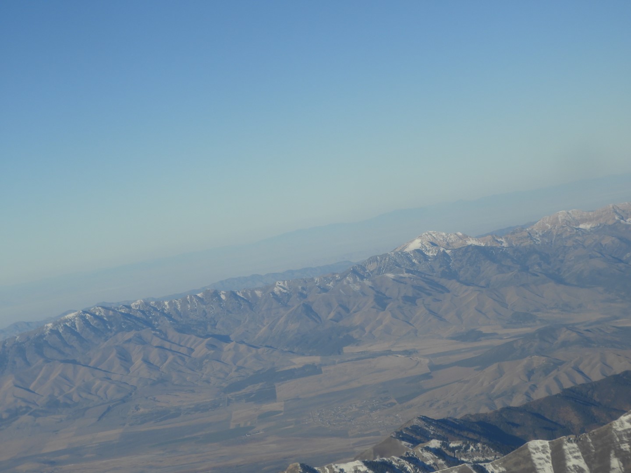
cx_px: 316
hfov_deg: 15.8
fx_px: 2279
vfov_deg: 11.9
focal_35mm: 125
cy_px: 236
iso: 100
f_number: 5
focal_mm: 22.4
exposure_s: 1/1000
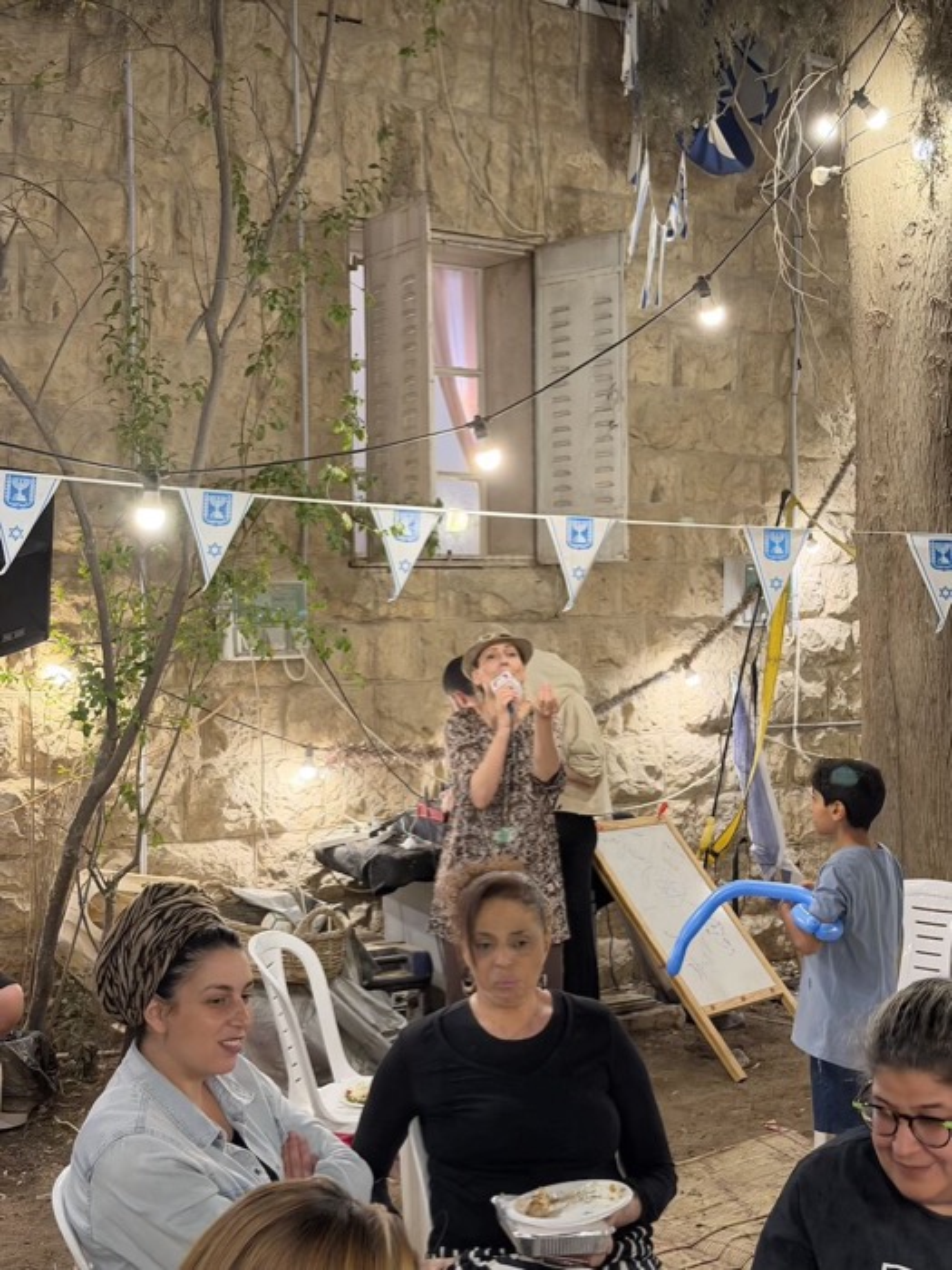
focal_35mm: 48
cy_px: 635
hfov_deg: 30.3
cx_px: 476
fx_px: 1760
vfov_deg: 39.7
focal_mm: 6.76
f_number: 1.78
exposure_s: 1/50
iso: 200
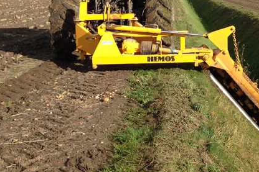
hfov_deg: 29.9
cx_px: 203
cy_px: 26
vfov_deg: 20.3
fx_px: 475
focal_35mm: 66
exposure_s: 1/1085
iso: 50
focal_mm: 4.12
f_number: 2.4
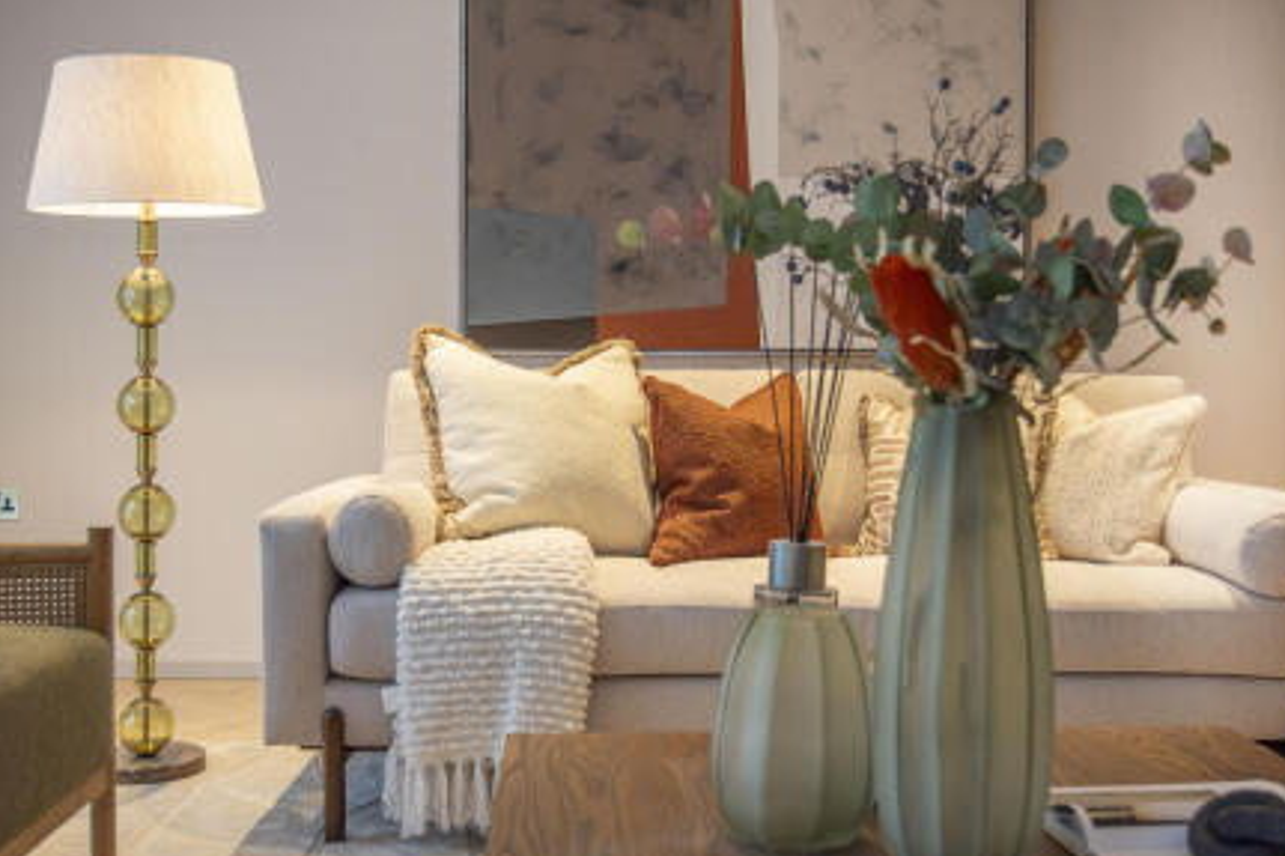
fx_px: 1499
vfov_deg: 31.9
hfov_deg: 46.4
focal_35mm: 42
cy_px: 467
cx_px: 605
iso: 500
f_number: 5
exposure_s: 1/15
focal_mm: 38
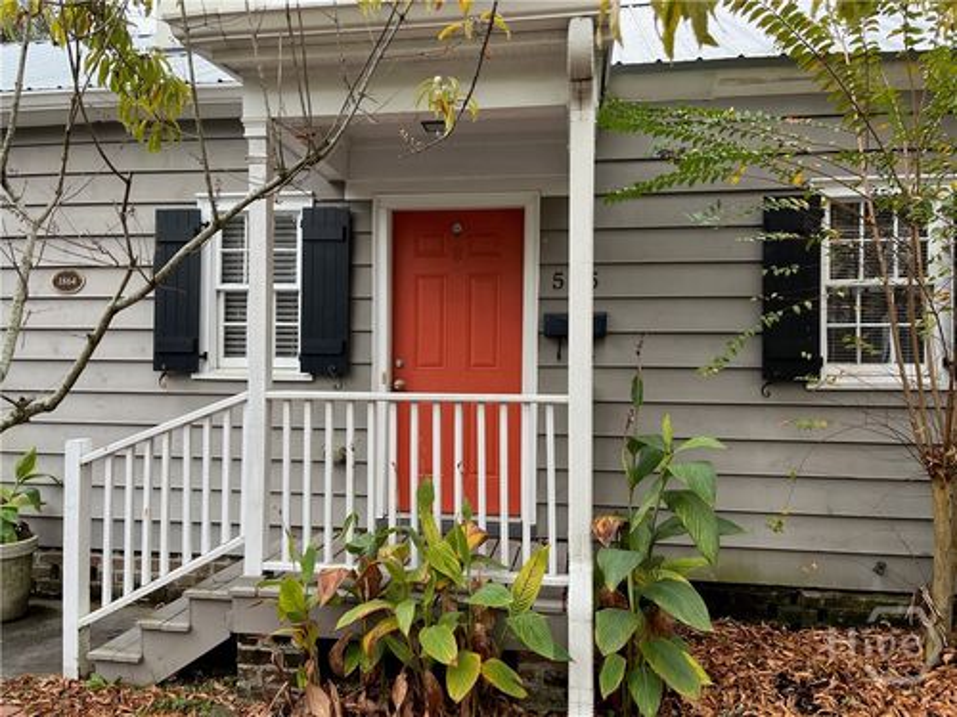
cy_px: 358
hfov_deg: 67.3
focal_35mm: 26
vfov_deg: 53.1
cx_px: 478
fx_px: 719
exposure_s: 1/121
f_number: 1.6
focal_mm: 5.1
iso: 40
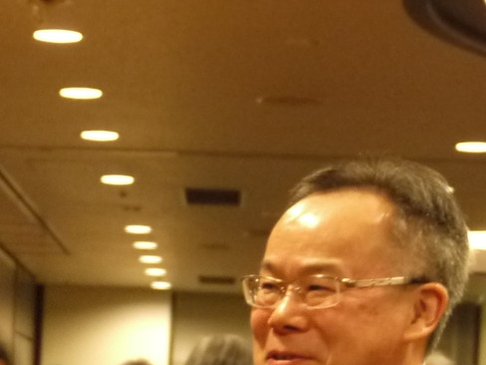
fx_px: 2429
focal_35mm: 173
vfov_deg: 8.5
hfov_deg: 11.3
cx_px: -51
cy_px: 481
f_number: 4.9
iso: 800
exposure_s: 1/20
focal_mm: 25
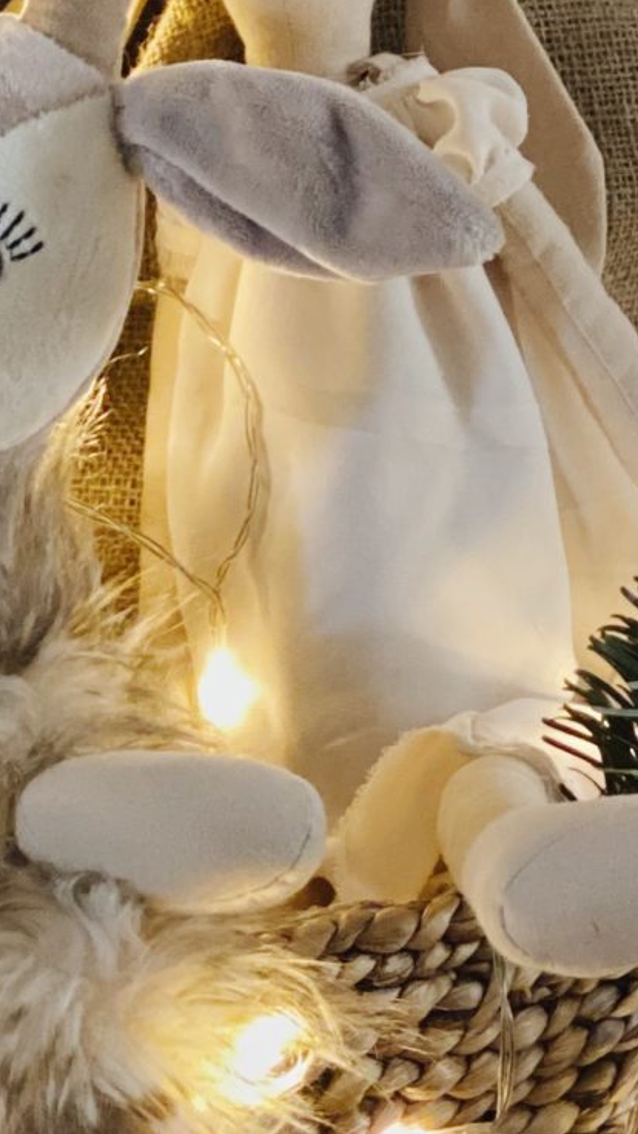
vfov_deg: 10.9
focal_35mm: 197
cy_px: 142
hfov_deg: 6.2
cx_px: 211
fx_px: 5925
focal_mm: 6
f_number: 2
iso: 400
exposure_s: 1/20
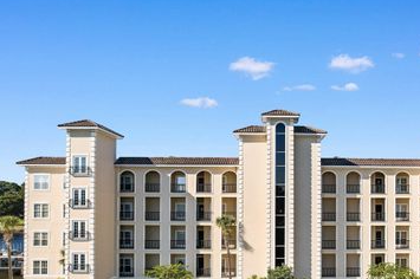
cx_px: 277
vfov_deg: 41.5
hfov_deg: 59.1
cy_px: 193
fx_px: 361
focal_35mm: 31
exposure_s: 1/500
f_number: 2.8
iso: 150
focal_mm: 8.38
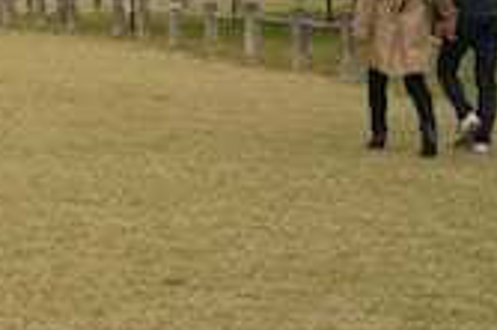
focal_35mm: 144
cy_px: -125
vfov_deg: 9.3
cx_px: -354
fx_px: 1986
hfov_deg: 13.1
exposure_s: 1/100
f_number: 8
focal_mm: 20
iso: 125
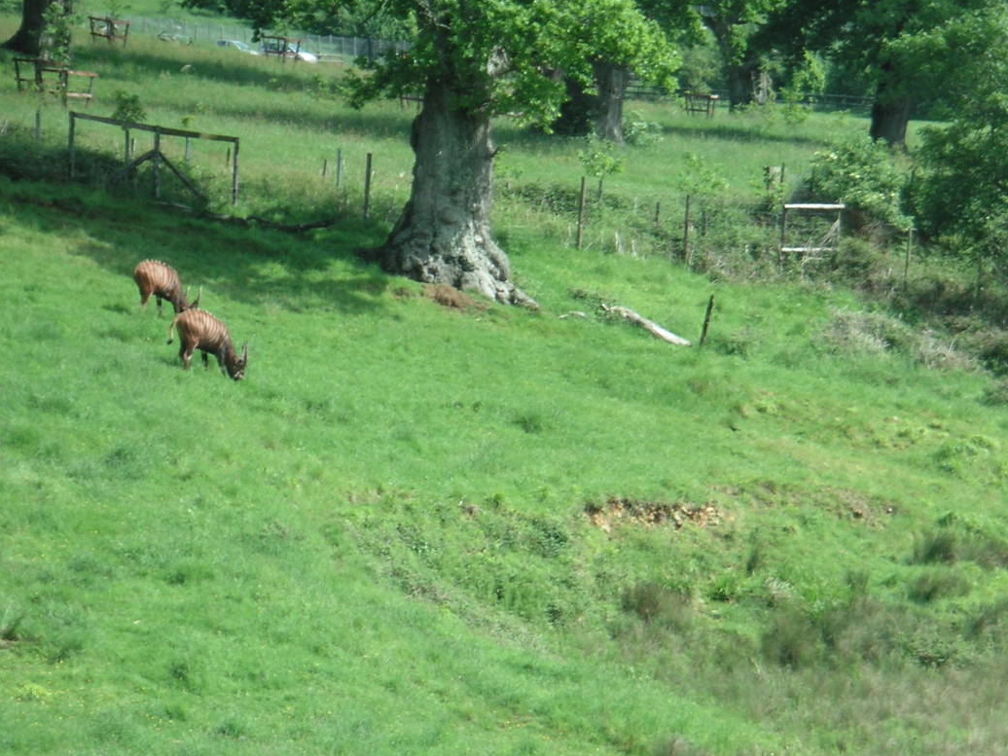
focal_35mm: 176
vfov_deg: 8.4
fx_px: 5125
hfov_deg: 11.2
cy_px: 548
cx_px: 723
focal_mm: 18.9
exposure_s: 1/180
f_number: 4
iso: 50
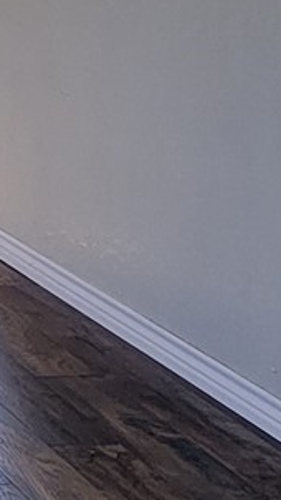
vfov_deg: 20.3
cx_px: -613
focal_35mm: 96
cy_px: -149
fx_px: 1271
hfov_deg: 9.4
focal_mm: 2.2
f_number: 2.2
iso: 64
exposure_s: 1/60
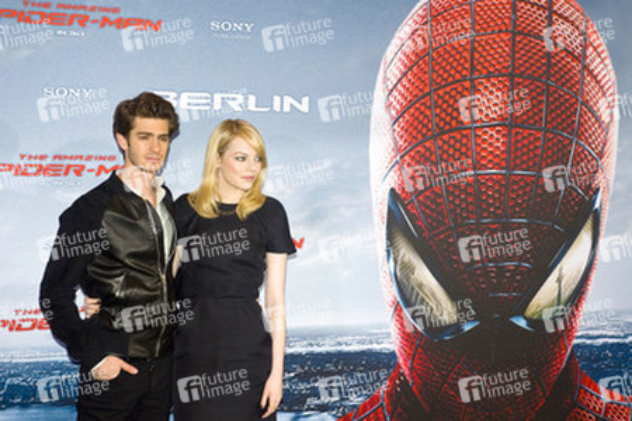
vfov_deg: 22.6
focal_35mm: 60
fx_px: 1053
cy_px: 210
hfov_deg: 33.4
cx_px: 316
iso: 1250
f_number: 5
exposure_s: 1/320
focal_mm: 60
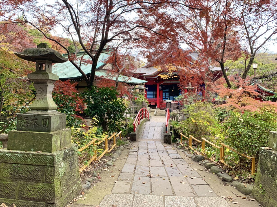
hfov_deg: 65.3
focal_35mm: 27
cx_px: 137
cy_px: 102
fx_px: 216
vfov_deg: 51.3
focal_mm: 4.25
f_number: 1.8
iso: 40
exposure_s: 1/121
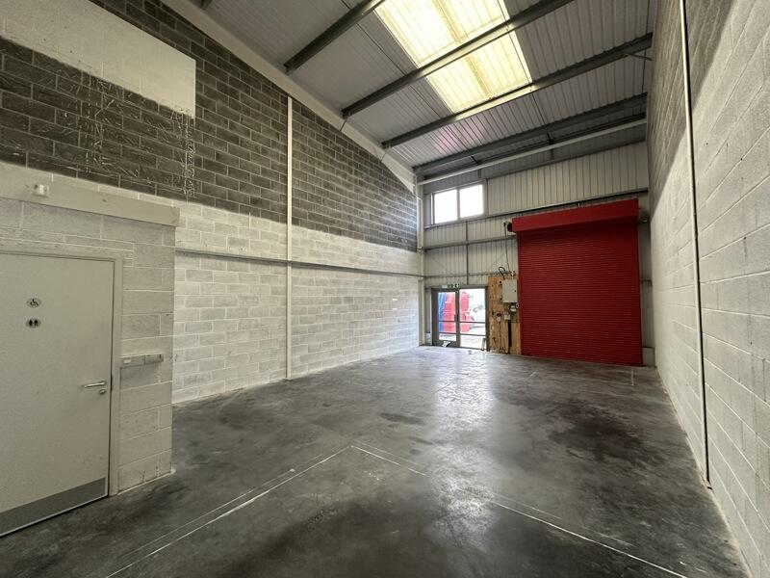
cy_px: 289
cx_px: 385
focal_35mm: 14
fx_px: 311
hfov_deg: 102.1
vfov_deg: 85.7
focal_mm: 2.22
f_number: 2.2
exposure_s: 1/99
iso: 200
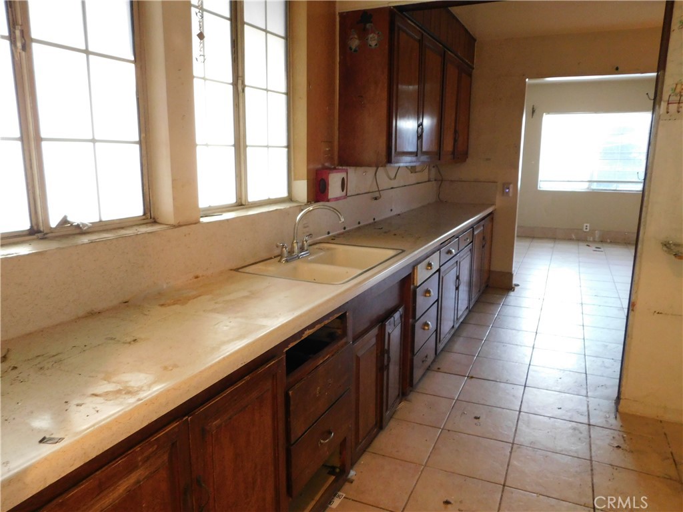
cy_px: 256
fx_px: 493
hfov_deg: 69.4
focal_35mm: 25
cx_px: 342
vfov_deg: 54.9
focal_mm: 4.5
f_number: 3.1
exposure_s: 1/8
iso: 400
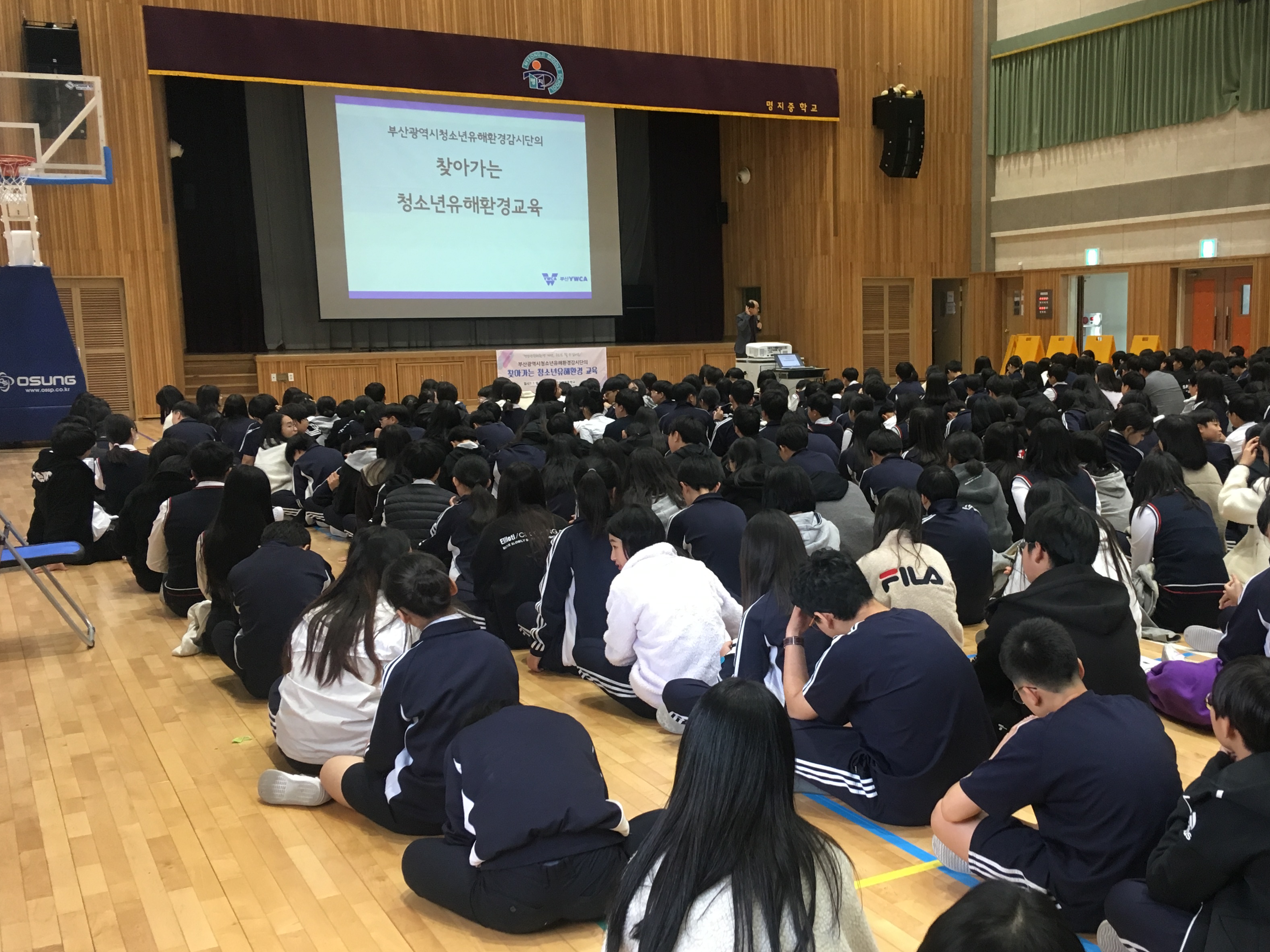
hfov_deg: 49.8
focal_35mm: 37
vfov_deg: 38.6
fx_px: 1357
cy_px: 509
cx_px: 766
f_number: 2.2
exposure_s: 1/30
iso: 100
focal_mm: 4.15
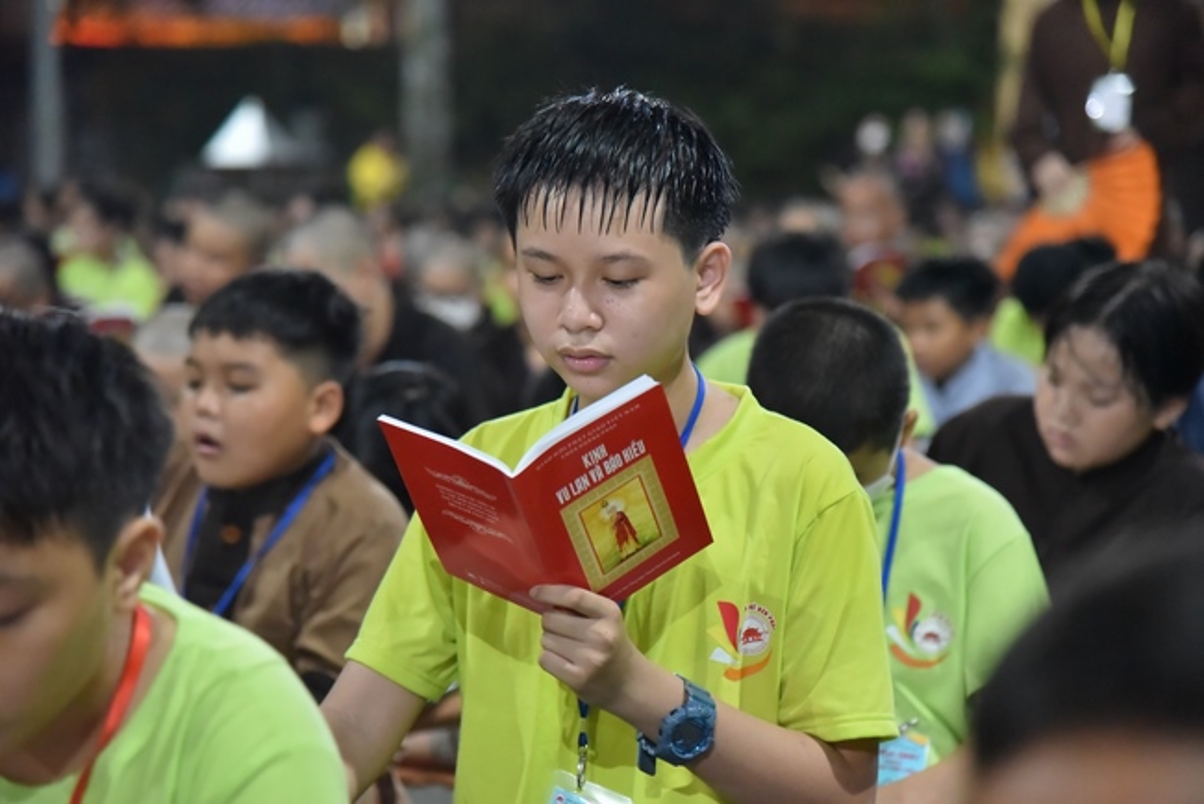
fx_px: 4015
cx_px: 602
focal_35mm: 120
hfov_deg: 17.1
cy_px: 402
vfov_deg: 11.4
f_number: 4
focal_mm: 120
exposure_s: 1/125
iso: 6400
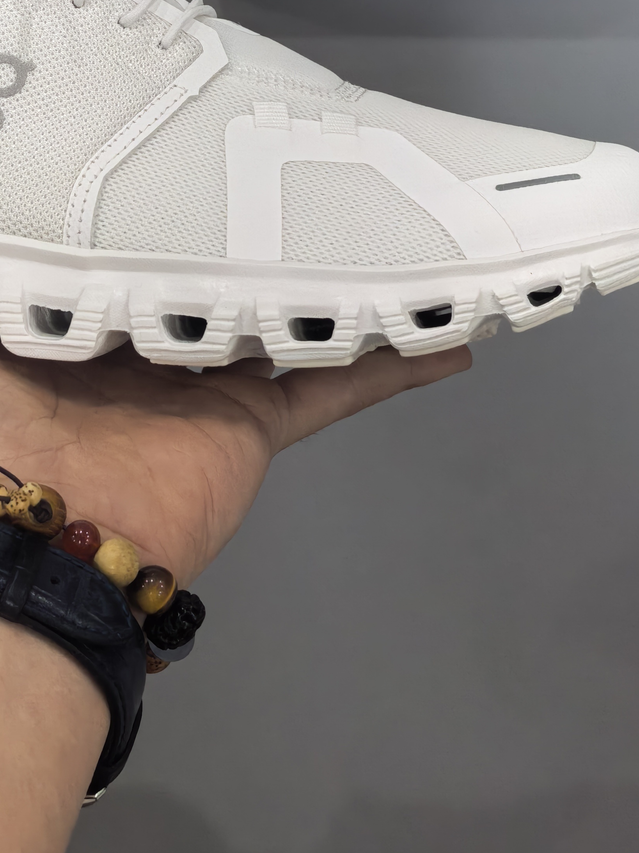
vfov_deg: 21.3
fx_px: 2216
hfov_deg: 16.3
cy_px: 102
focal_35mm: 90
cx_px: 110
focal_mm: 5.75
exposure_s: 1/167
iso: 500
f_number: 2
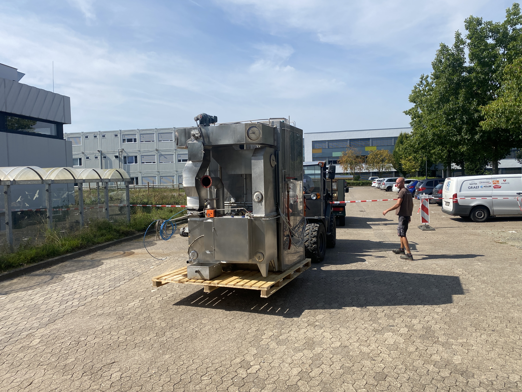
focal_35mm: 27
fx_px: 407
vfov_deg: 51.4
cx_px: 264
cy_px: 195
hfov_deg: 65.3
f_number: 1.8
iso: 32
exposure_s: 1/3125
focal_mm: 4.25
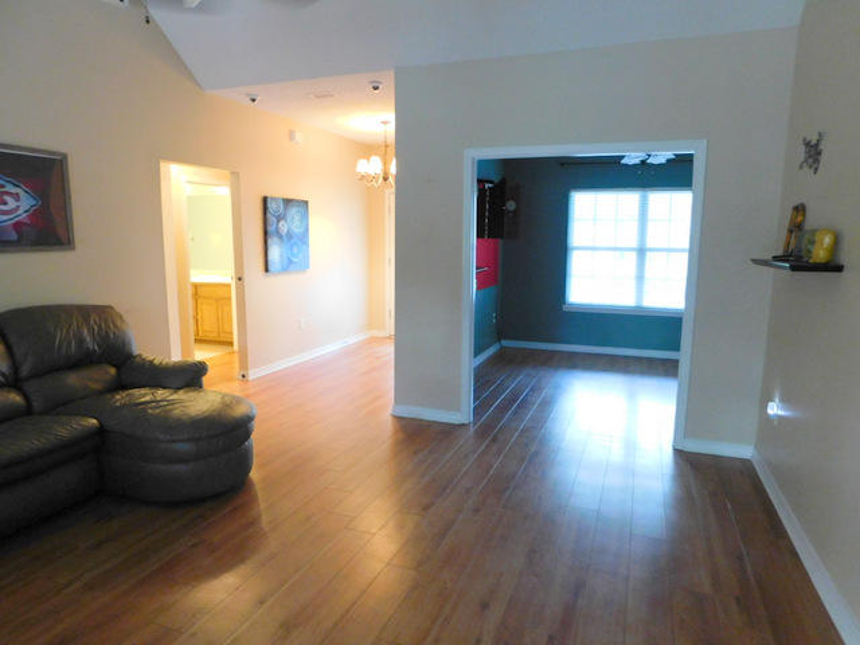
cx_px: 430
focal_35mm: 23
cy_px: 322
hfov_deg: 73.9
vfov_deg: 58.9
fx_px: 571
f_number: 3
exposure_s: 1/15
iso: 400
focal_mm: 4
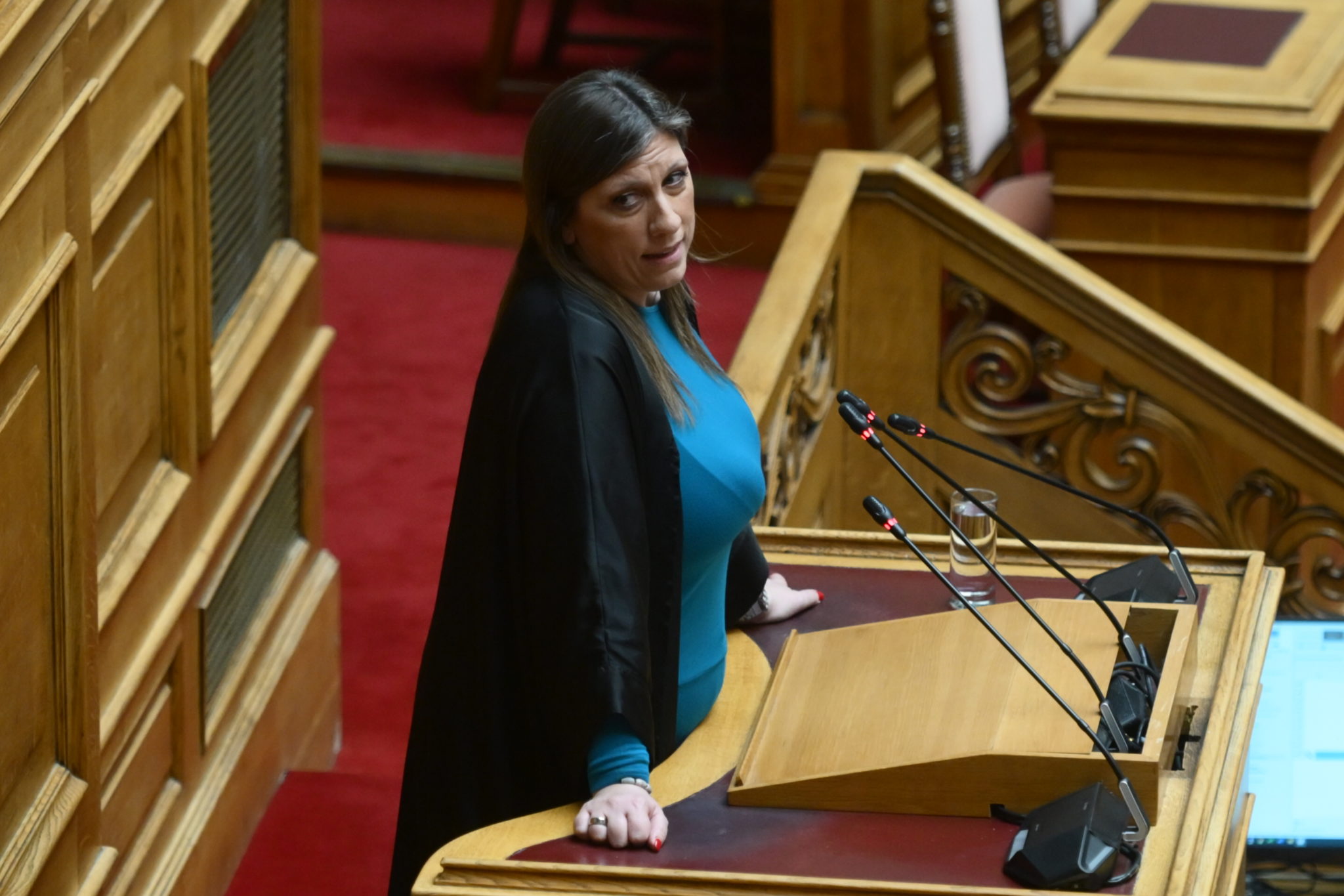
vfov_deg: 7.0
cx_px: 672
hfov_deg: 10.5
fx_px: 7279
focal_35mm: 195
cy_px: 448
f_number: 3.2
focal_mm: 130
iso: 3200
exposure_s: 1/800
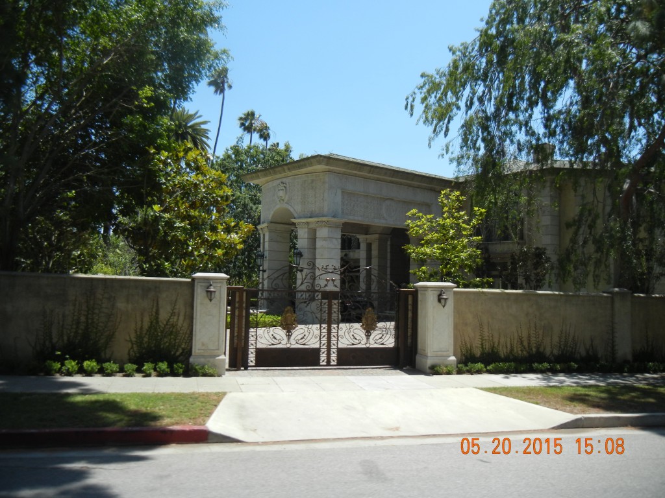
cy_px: 249
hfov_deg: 60.0
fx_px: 576
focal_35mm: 30
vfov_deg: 46.8
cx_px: 332
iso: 160
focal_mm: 5.4
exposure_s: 1/293
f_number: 7
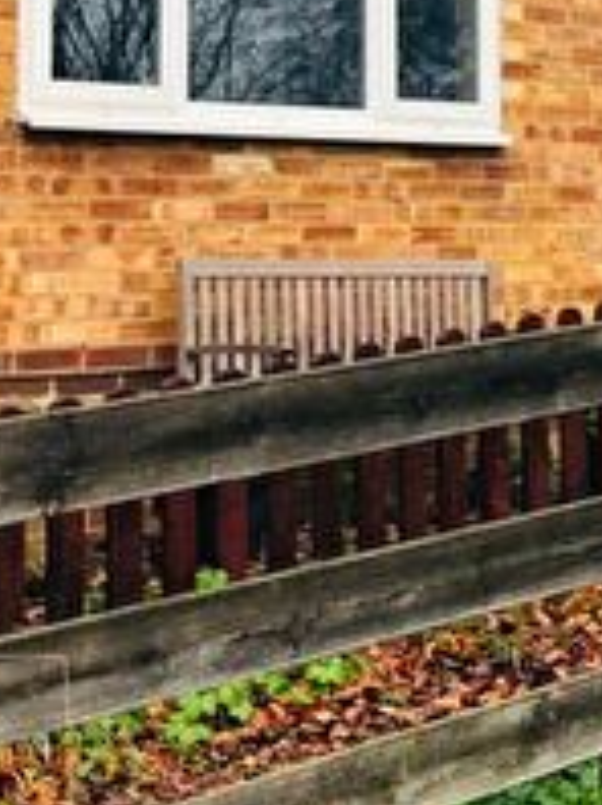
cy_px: -39
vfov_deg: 19.2
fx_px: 2301
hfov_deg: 13.6
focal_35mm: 99
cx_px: 1033
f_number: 1.8
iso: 20
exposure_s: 1/216
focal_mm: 3.99
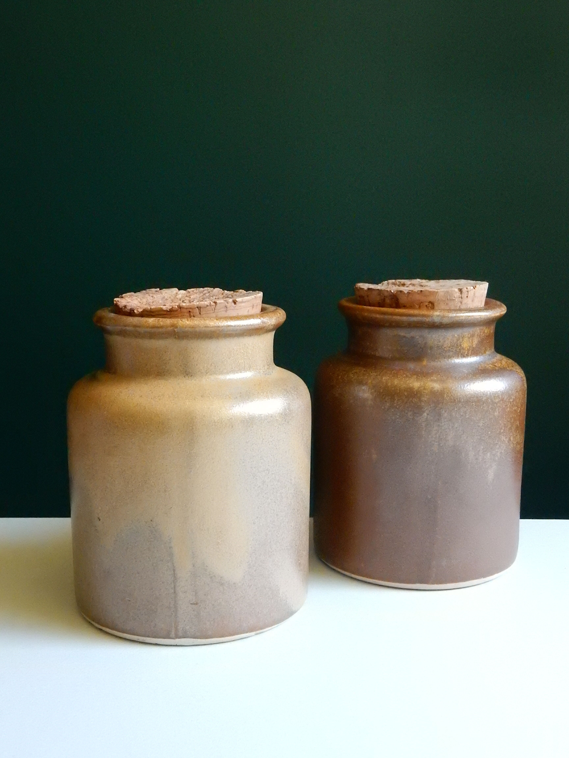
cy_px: 379
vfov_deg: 43.9
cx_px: 284
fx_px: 942
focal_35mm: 43
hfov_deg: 33.6
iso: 1600
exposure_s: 1/60
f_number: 4.2
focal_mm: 7.6
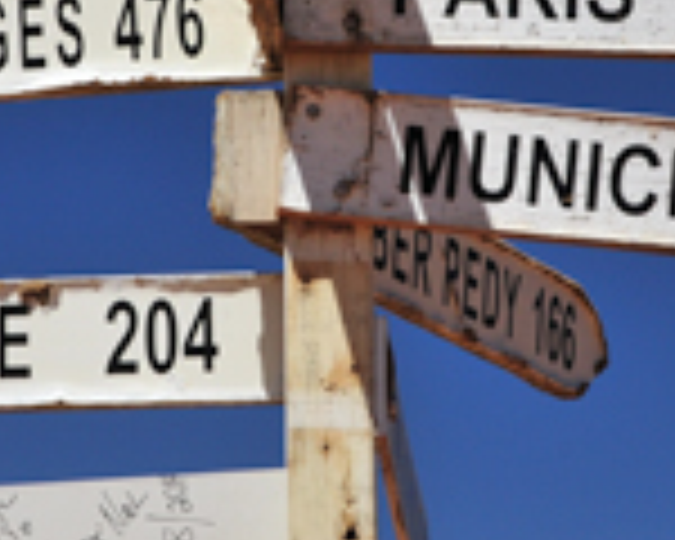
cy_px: 160
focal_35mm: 245
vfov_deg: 6.3
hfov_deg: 7.9
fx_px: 4894
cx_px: 302
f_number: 14
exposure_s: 1/125
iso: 200
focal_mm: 58
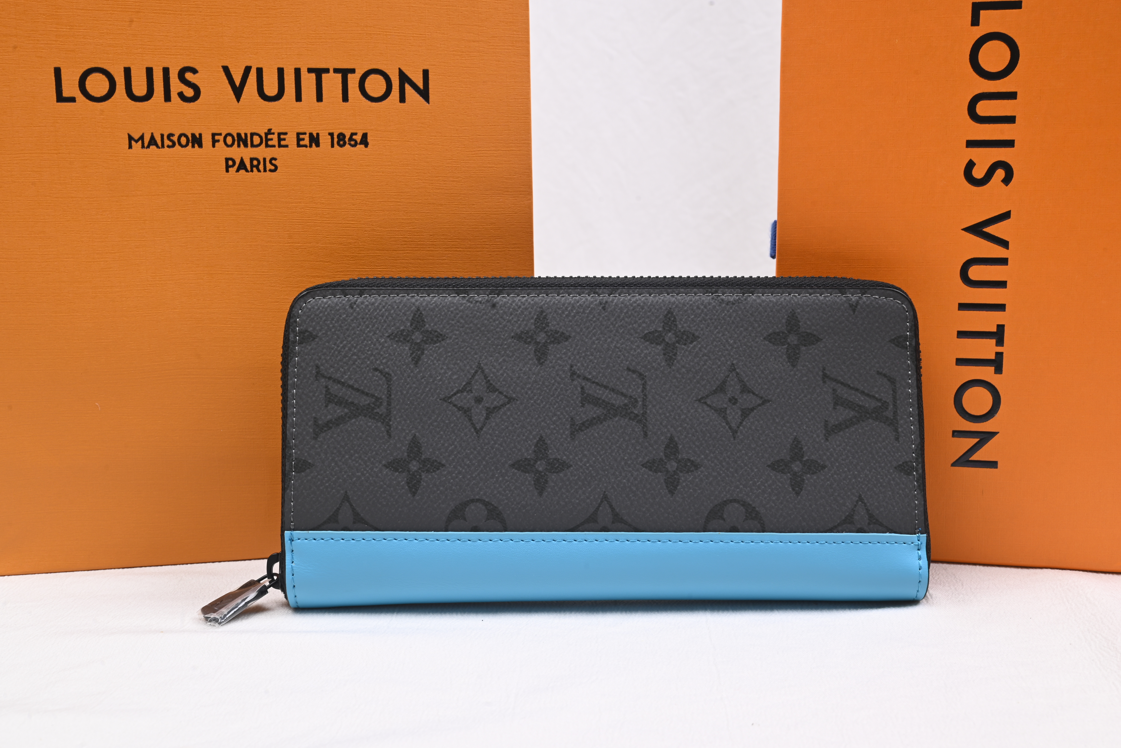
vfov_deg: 33.4
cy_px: 374
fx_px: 1246
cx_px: 560
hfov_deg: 48.4
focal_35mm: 40
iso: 100
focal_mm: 40
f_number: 16
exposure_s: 1/2
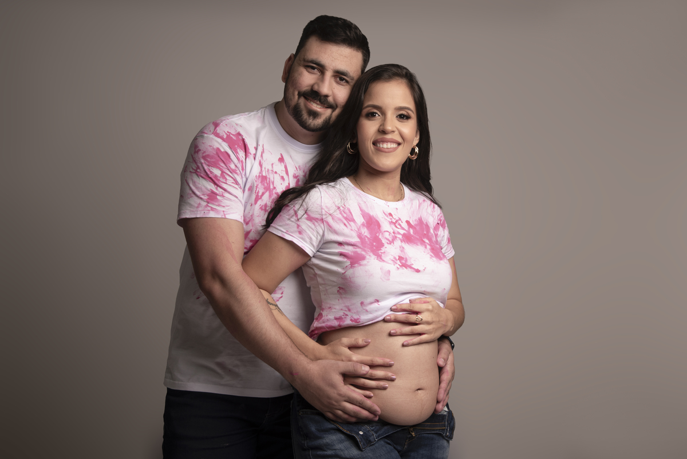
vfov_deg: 27.0
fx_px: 954
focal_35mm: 50
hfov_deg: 39.6
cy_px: 230
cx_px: 344
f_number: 8
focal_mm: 50
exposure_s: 1/160
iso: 160
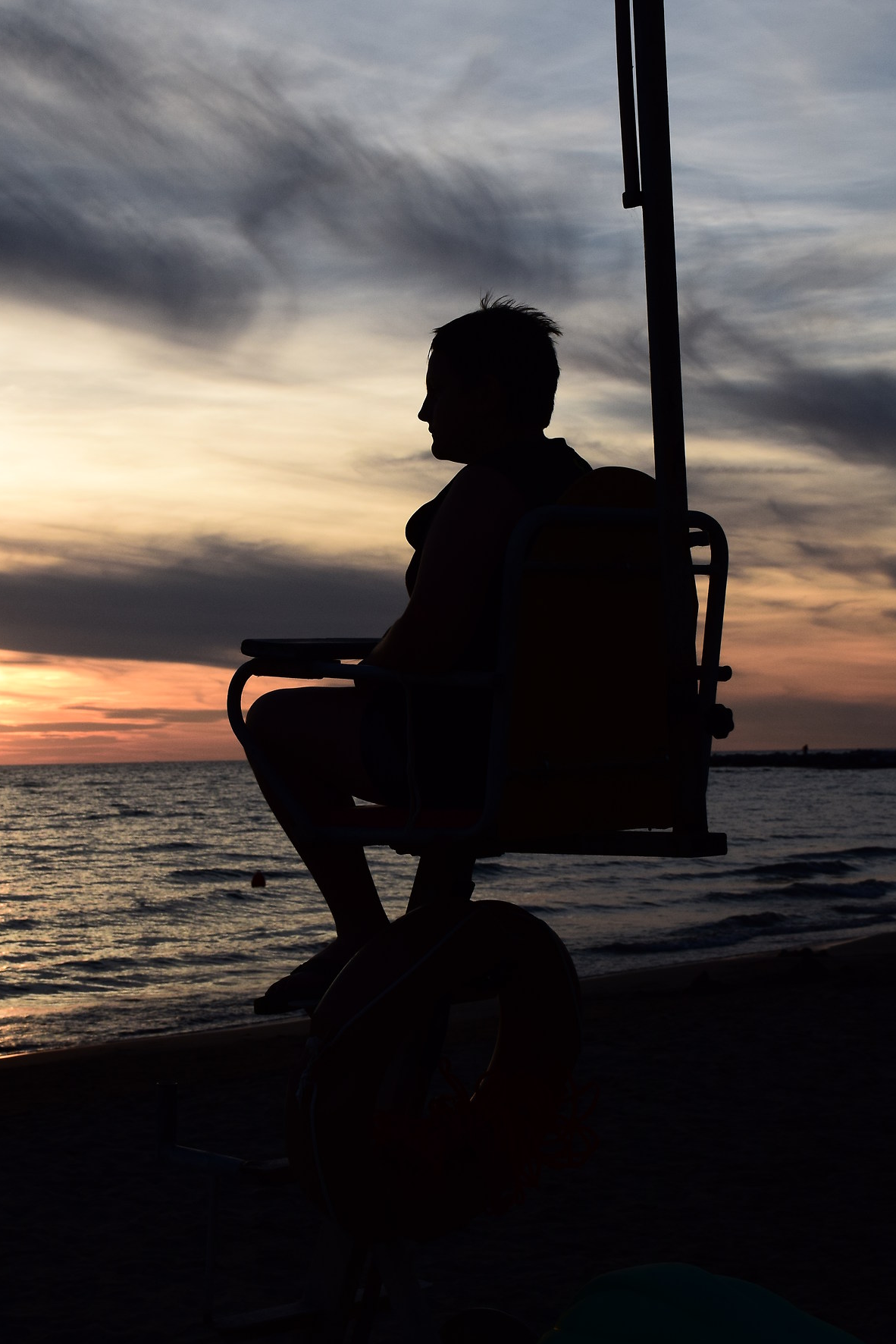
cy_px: 617
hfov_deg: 20.9
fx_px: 2426
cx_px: 300
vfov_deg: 30.9
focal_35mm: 65
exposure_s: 1/500
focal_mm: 32
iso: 360
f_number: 11
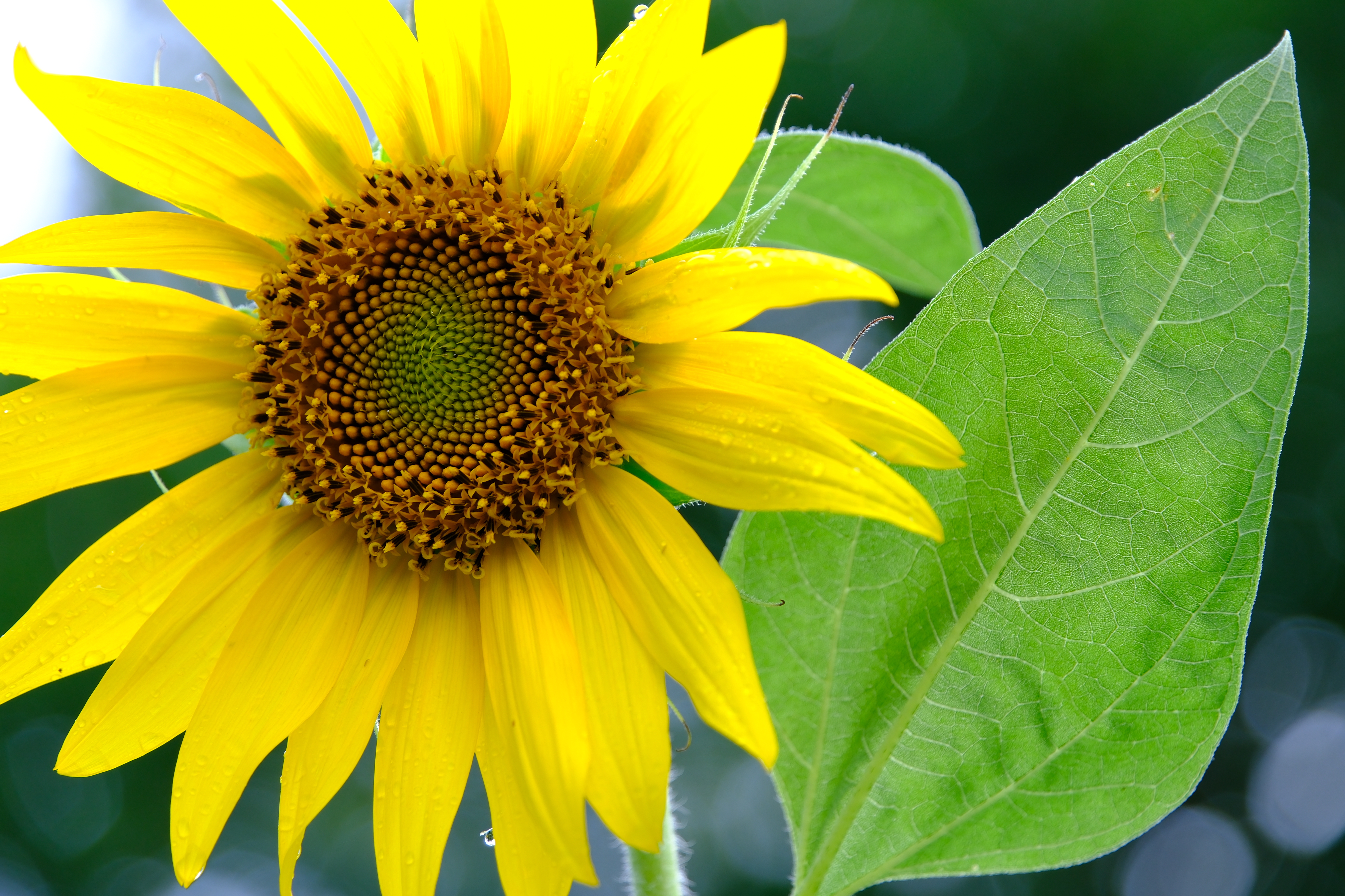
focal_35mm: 134
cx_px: 672
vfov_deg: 10.2
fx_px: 5006
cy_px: 448
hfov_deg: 15.3
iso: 160
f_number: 4
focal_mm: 89.6
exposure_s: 1/105
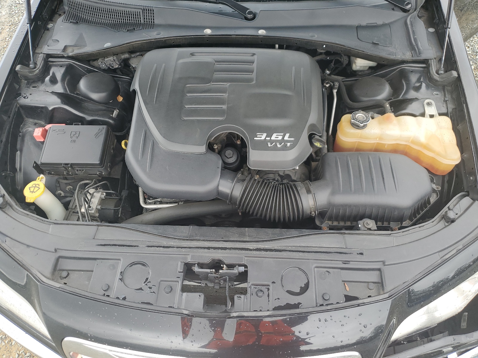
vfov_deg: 53.1
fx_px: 359
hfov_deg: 67.3
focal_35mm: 26
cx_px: 239
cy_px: 179
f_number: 1.5
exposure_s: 1/400
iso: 50
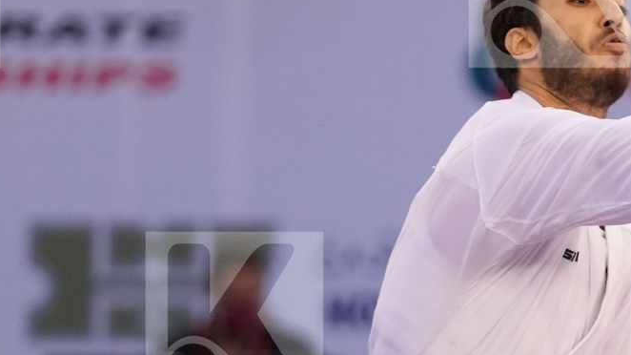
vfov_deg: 1.5
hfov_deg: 2.7
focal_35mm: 798
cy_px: 319
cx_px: 558
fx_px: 13349
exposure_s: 1/1000
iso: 2000
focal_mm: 187
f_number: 2.8
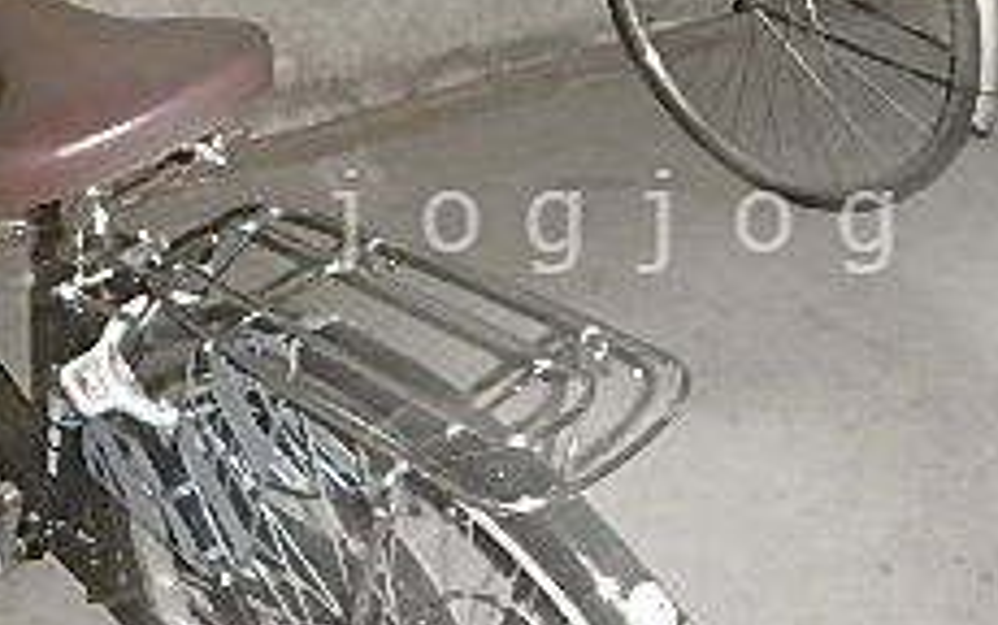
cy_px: 221
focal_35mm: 62
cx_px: 620
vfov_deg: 20.9
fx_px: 1687
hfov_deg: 32.8
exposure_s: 1/6
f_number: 6
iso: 1600
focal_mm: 3.7
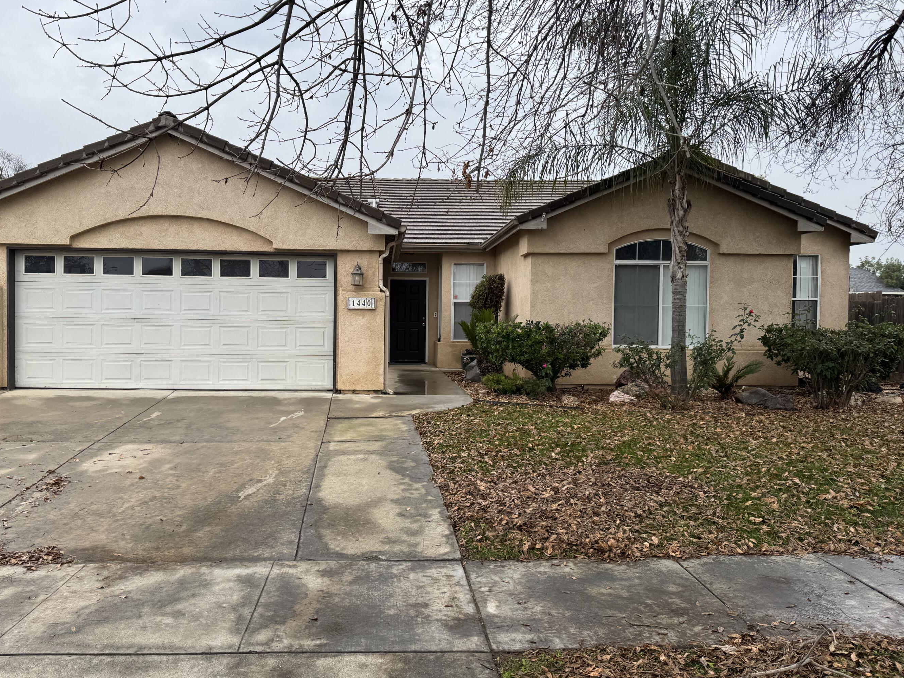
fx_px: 705
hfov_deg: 65.1
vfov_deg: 51.4
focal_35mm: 27
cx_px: 398
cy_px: 339
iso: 80
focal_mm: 6.76
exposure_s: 1/1261
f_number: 1.78
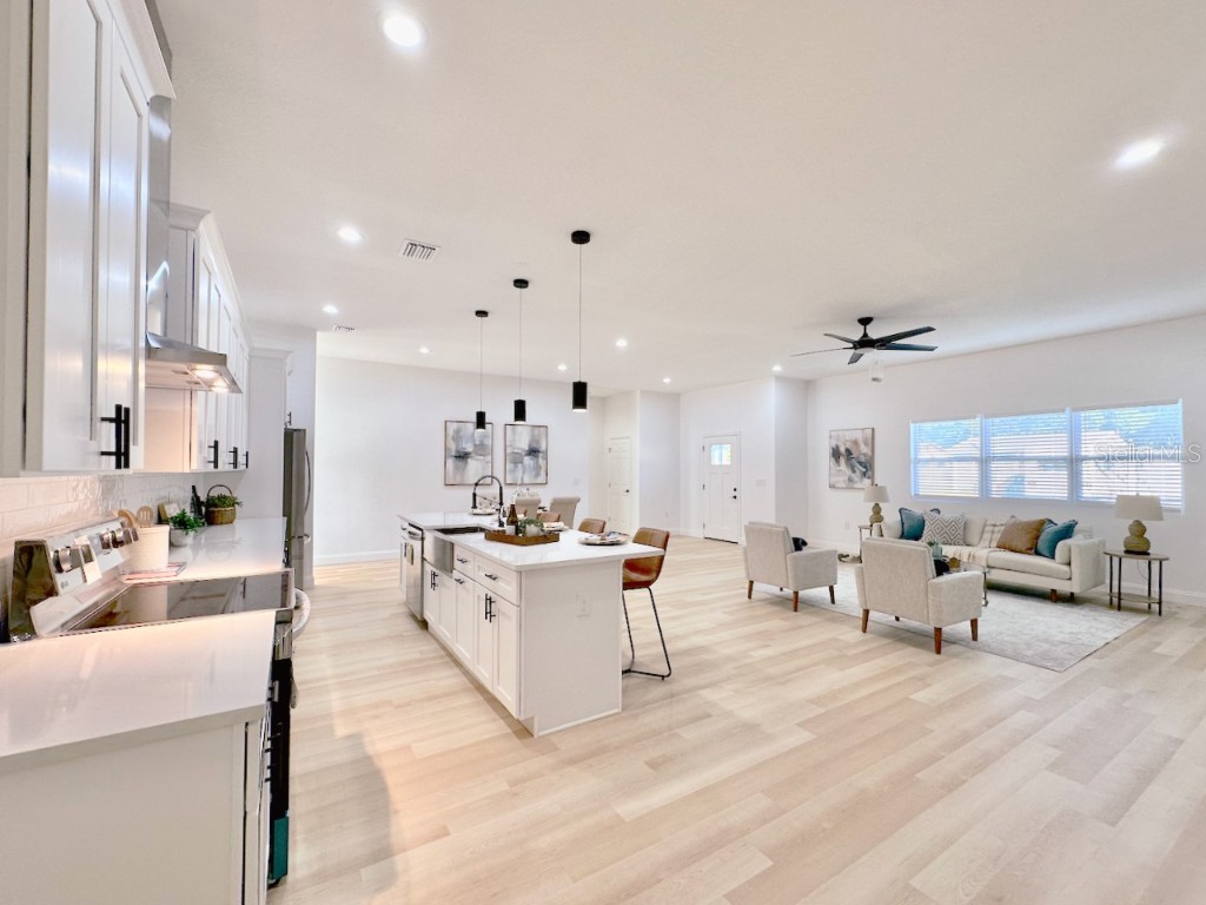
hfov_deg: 102.1
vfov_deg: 85.7
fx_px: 488
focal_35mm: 14
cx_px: 603
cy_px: 452
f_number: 2.2
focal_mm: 2.22
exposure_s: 1/120
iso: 100
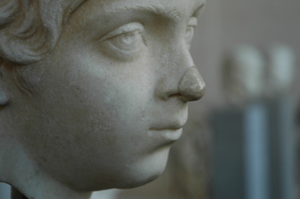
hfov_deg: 14.3
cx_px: 125
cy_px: 64
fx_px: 1198
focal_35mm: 144
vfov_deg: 9.5
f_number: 4.5
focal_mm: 70
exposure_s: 1/15
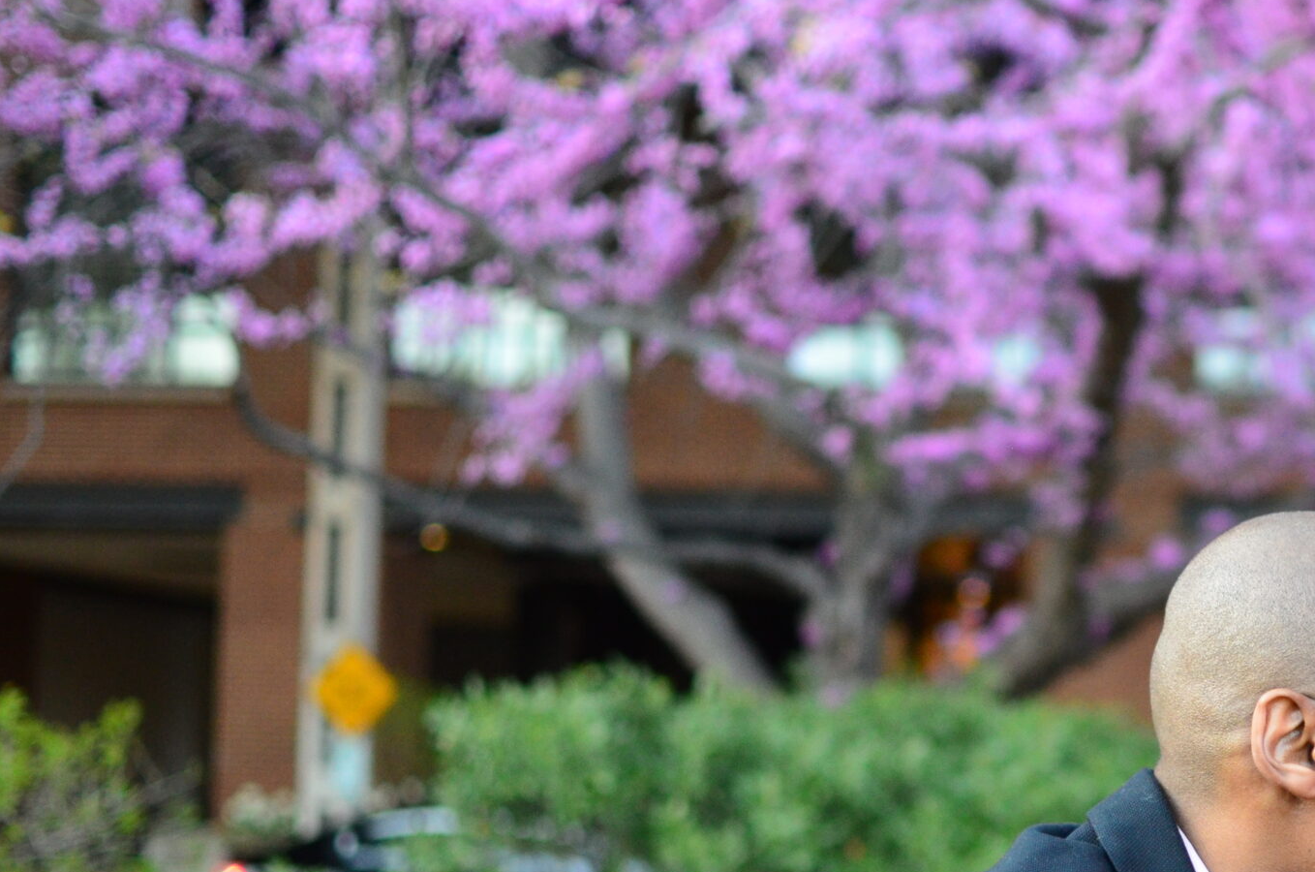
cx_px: 1222
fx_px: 3607
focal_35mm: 99
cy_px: 569
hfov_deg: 20.2
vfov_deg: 13.8
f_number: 2
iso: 1250
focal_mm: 35
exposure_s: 1/250
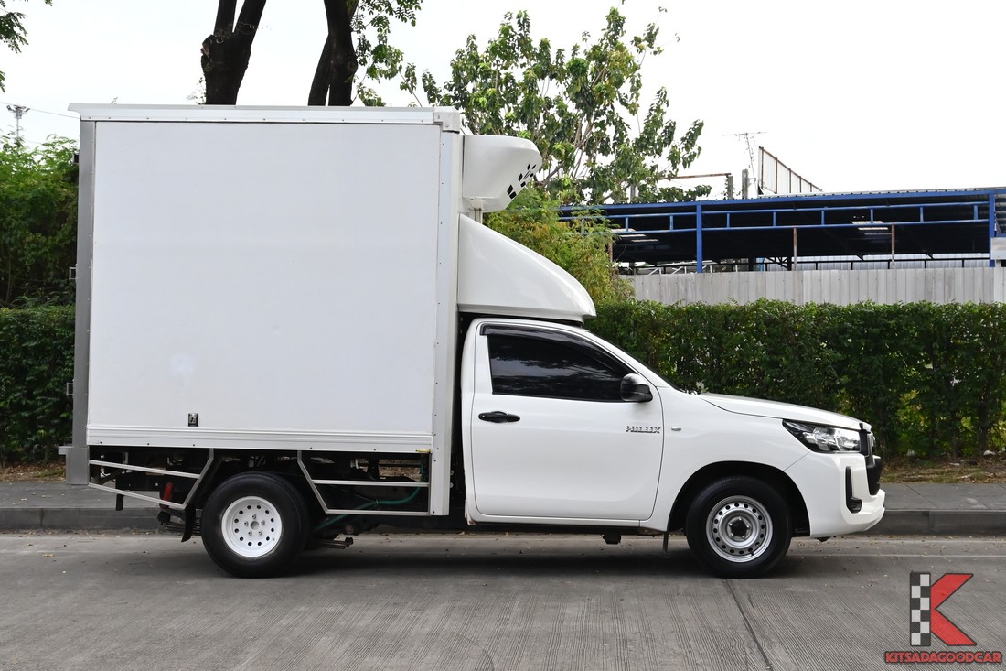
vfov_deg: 25.1
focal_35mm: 54
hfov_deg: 36.9
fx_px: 1509
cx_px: 503
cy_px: 336
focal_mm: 36
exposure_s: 1/800
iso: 2000
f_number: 10
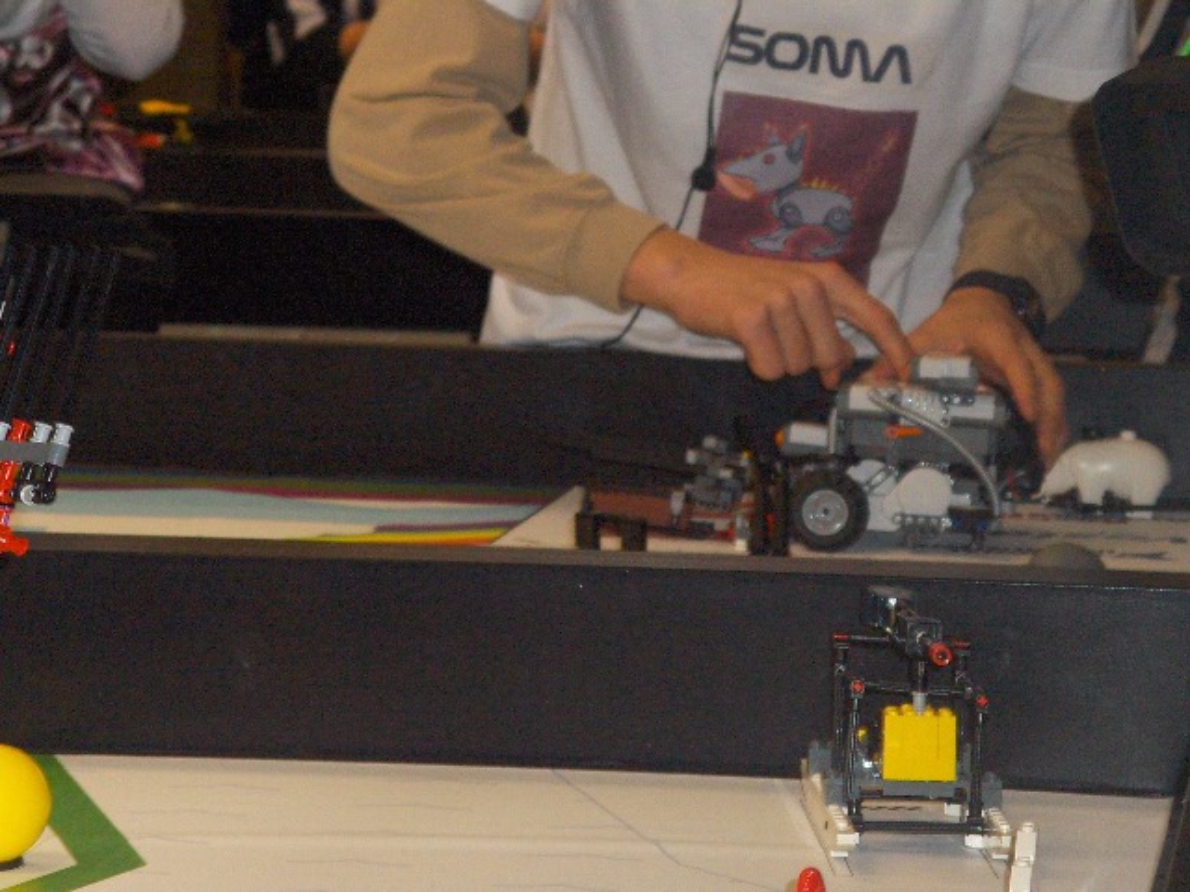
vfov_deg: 12.7
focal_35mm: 117
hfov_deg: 16.8
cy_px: 446
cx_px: 595
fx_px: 4022
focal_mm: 24.2
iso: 104
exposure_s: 1/150
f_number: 4.5
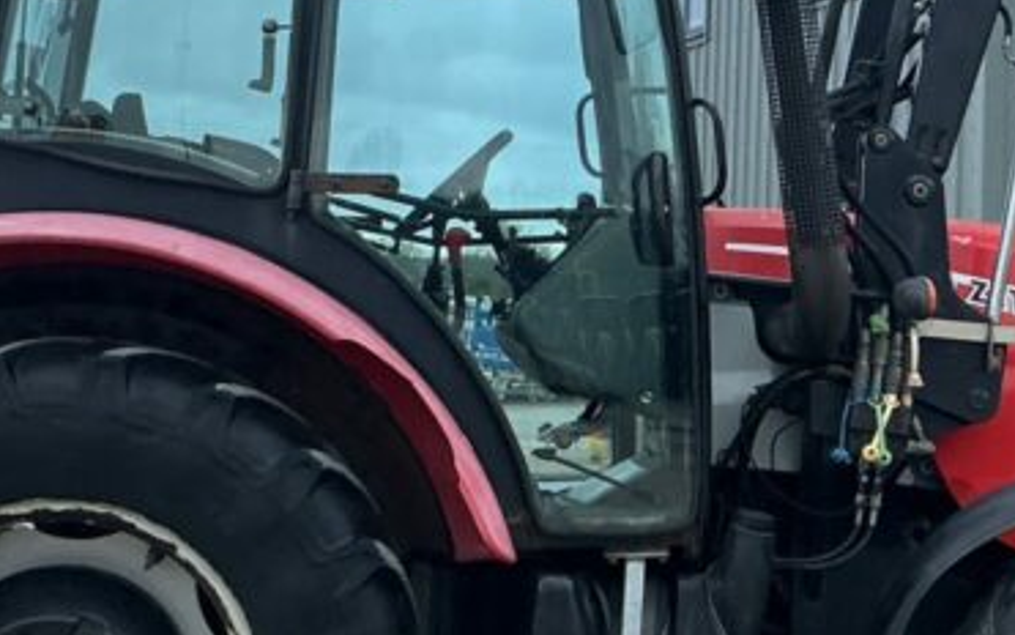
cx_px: 782
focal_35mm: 82
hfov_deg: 24.9
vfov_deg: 15.8
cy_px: 142
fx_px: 2269
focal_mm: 3
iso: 50
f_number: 1.8
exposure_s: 1/122
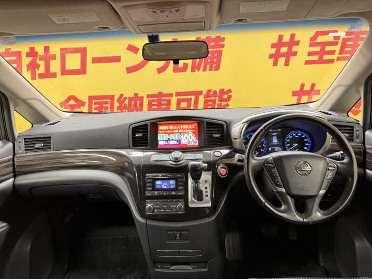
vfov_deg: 56.8
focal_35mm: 24
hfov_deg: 71.6
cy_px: 140
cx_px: 186
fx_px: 258
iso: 1000
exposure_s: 1/36
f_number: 1.78
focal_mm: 6.76
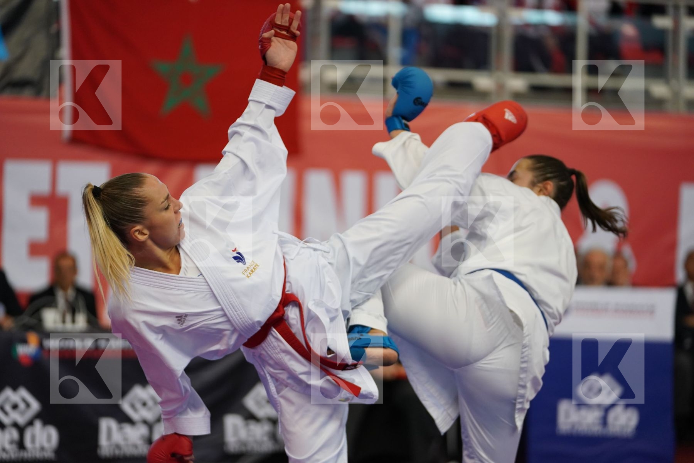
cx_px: 347
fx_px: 2891
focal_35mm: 150
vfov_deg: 9.1
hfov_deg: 13.7
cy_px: 232
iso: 2000
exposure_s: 1/1000
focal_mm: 150
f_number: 2.8
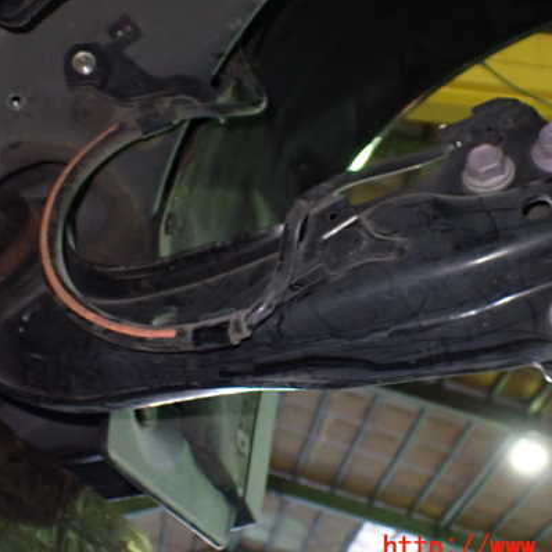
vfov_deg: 41.8
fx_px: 722
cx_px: 280
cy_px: 254
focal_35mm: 40
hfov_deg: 41.9
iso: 800
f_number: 2.3
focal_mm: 5.4
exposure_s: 1/30
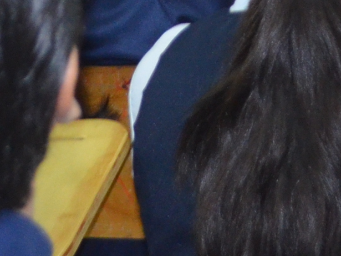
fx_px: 2983
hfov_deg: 6.5
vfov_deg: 4.8
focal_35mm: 303
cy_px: -376
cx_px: 333
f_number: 5
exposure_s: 1/60
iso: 1400
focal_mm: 35
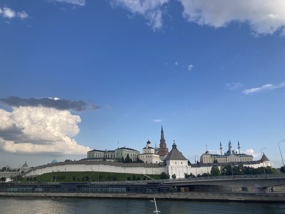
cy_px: 107
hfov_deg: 63.4
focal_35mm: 28
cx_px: 142
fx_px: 231
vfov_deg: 49.7
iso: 20
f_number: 1.8
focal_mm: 3.99
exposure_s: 1/1715
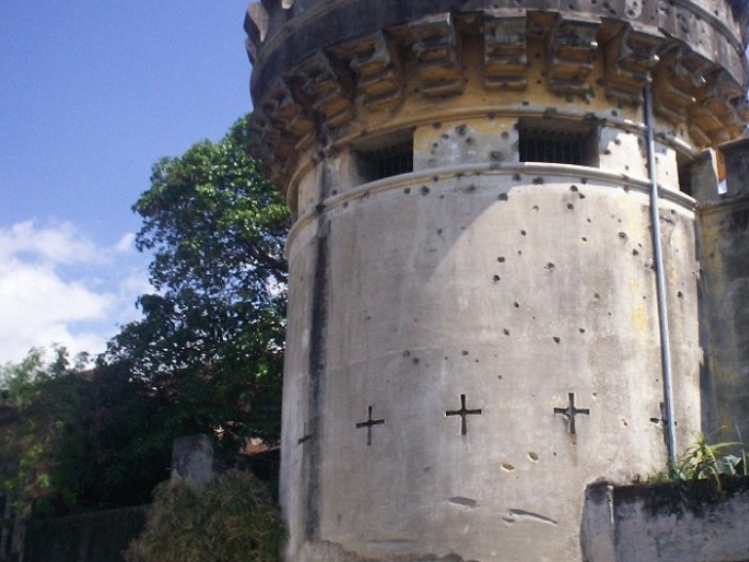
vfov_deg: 26.0
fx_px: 1212
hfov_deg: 34.2
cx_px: 463
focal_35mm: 56
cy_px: 215
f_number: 4.5
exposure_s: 1/532
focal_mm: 6
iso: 100
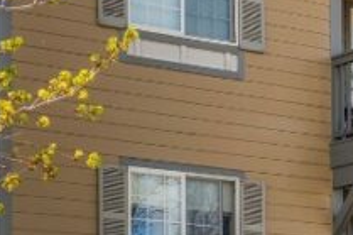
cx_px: 331
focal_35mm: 147
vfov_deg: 9.2
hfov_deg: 13.8
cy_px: 258
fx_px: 1440
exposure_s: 1/100
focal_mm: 30
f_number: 7.1
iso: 100
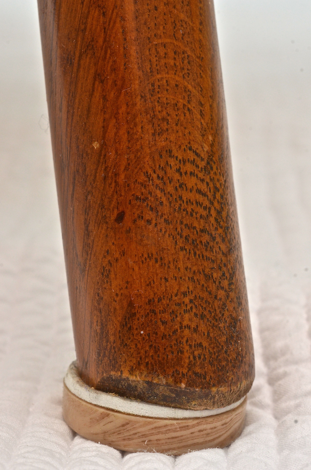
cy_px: 235
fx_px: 1074
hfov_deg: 16.5
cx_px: 156
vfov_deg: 24.7
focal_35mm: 82
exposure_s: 1/125
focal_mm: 55
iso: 400
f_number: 11
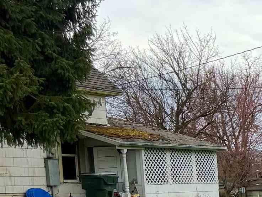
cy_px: 216
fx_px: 757
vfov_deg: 14.5
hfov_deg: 15.7
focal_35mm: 100
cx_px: 518
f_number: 1.78
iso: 80
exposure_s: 1/1949
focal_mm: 6.76
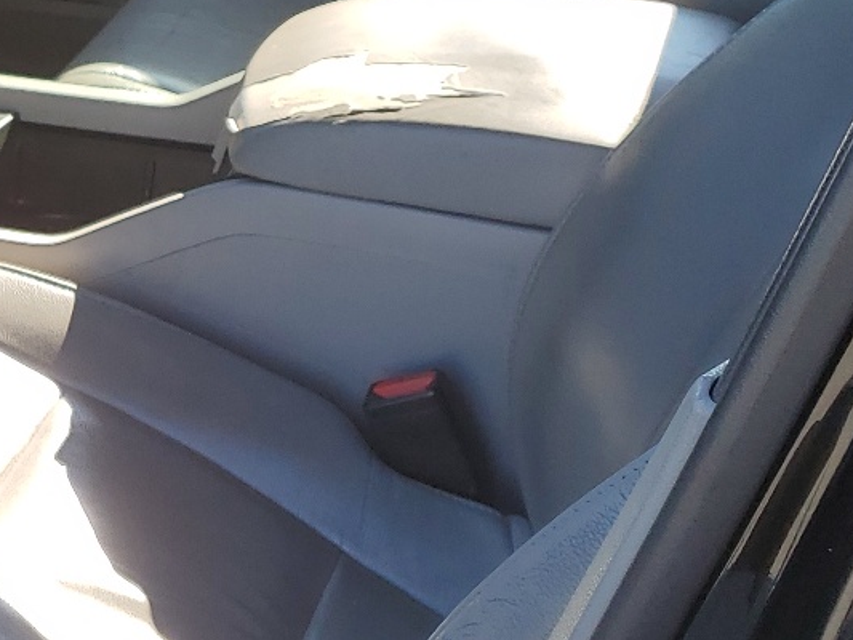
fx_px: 1922
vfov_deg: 18.9
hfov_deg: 22.9
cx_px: -176
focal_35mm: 78
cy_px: 374
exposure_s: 1/588
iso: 50
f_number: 1.5
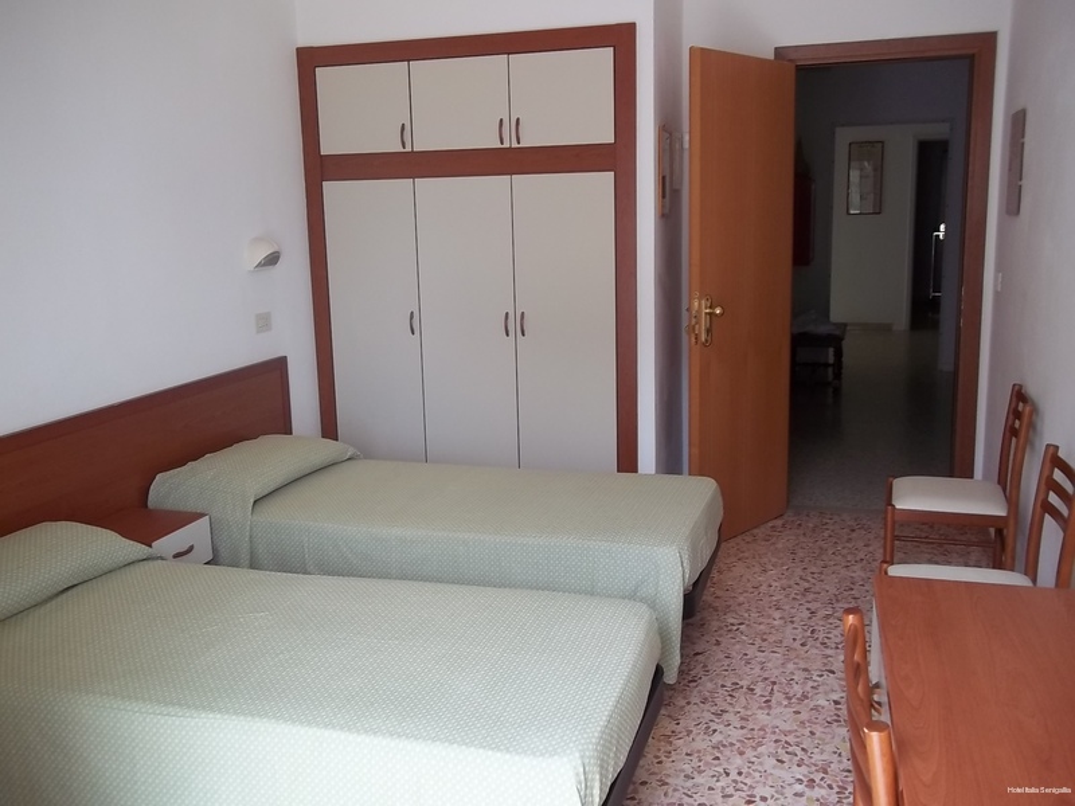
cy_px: 403
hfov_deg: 56.8
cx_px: 538
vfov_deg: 44.2
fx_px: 994
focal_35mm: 32
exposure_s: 1/80
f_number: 2.9
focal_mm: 5.7
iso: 80
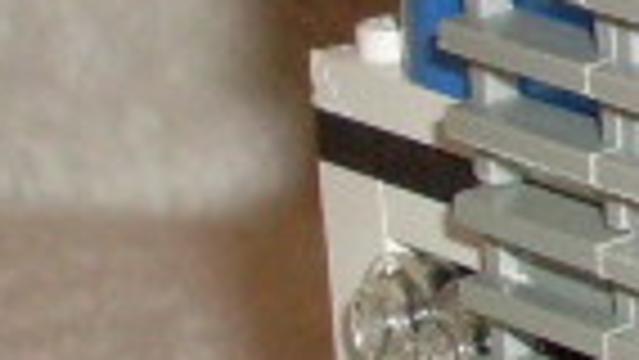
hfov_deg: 6.5
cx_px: 1989
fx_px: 5051
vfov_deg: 4.1
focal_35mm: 298
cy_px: -126
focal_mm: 6.3
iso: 100
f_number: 2.8
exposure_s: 1/45
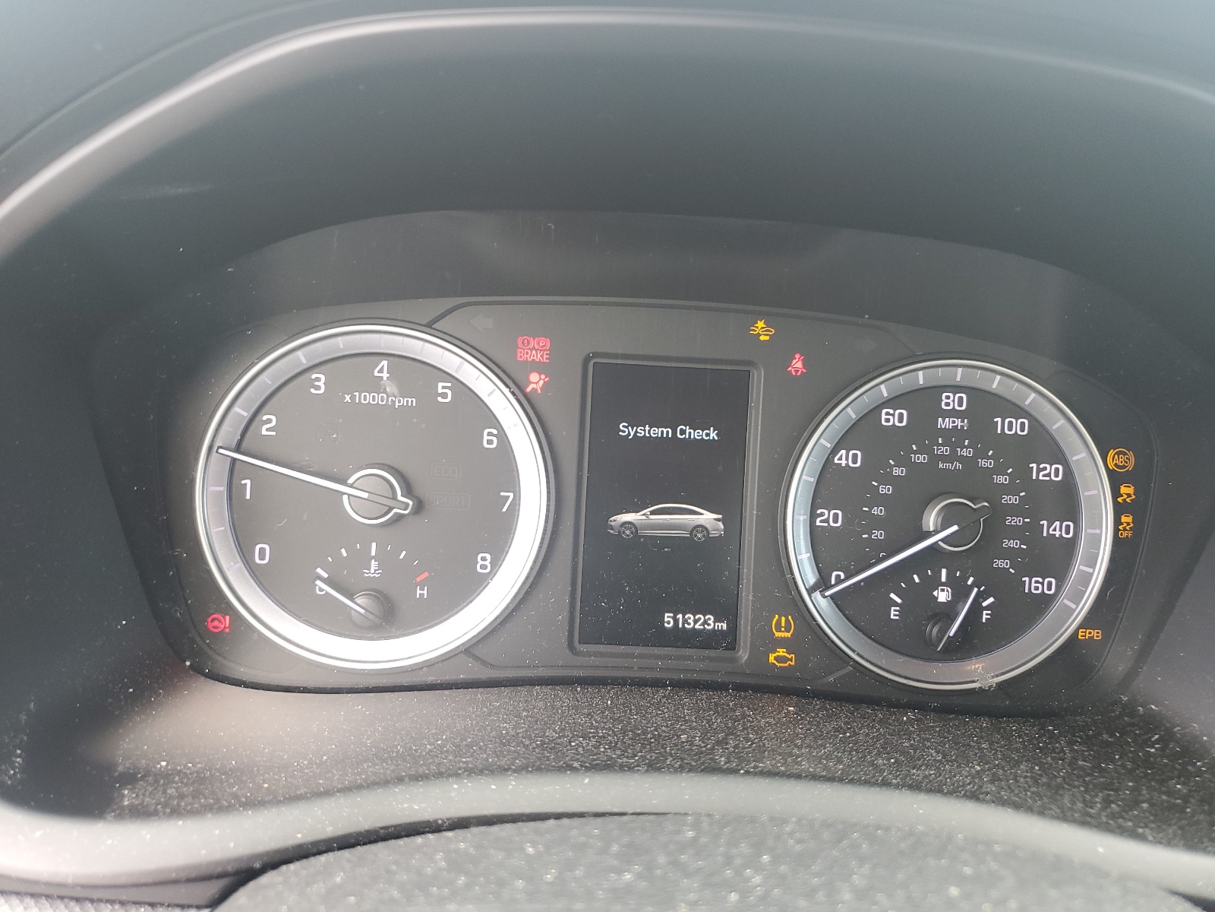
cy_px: 456
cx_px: 608
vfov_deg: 53.1
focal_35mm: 26
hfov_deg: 67.3
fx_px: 913
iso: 67
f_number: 1.5
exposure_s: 1/60.2
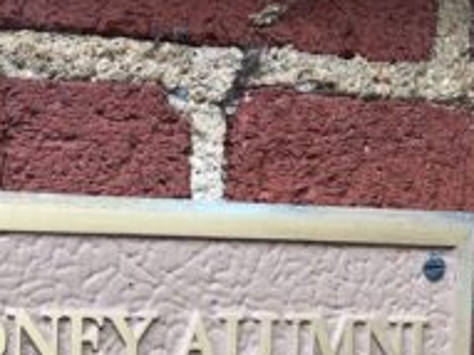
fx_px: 1204
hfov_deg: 20.7
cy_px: 531
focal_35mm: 88
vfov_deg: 15.5
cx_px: -99
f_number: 1.8
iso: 32
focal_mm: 3.99
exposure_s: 1/120
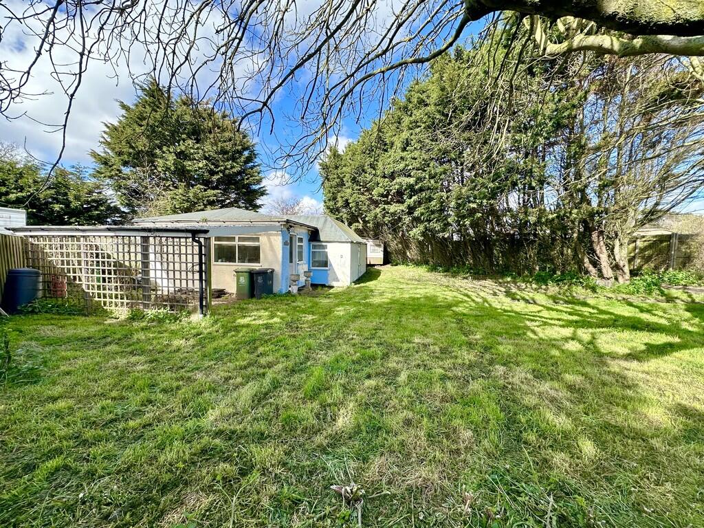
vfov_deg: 85.7
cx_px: 352
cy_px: 264
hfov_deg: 102.1
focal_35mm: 14
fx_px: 285
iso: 40
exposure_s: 1/550
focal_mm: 2.22
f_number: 2.2
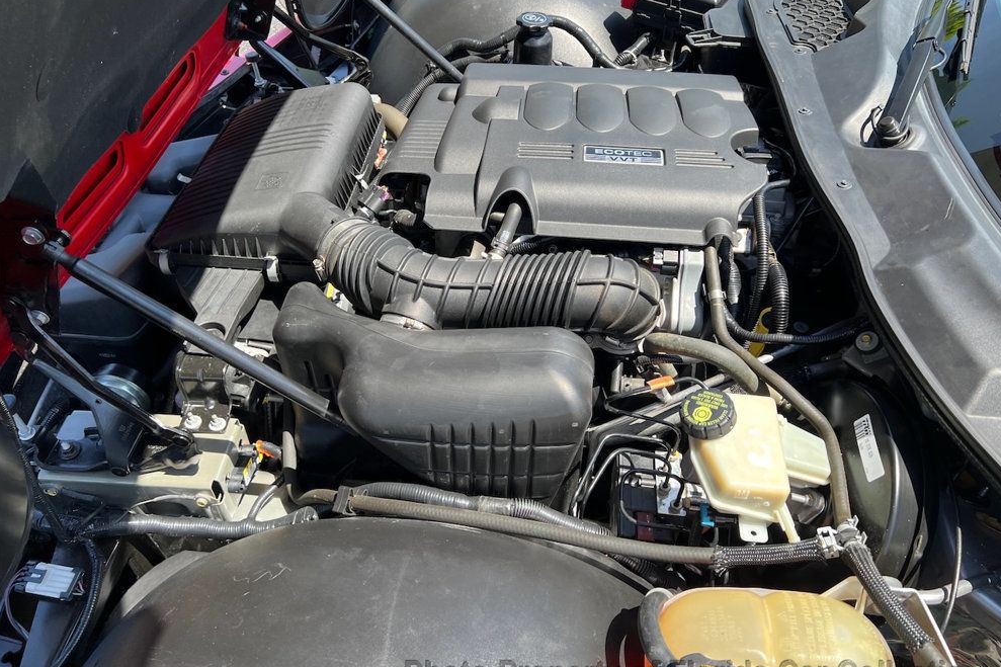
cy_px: 319
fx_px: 778
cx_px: 517
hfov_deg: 65.5
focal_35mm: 28
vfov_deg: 46.4
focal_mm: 5.7
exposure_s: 1/909
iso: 50
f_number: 1.5
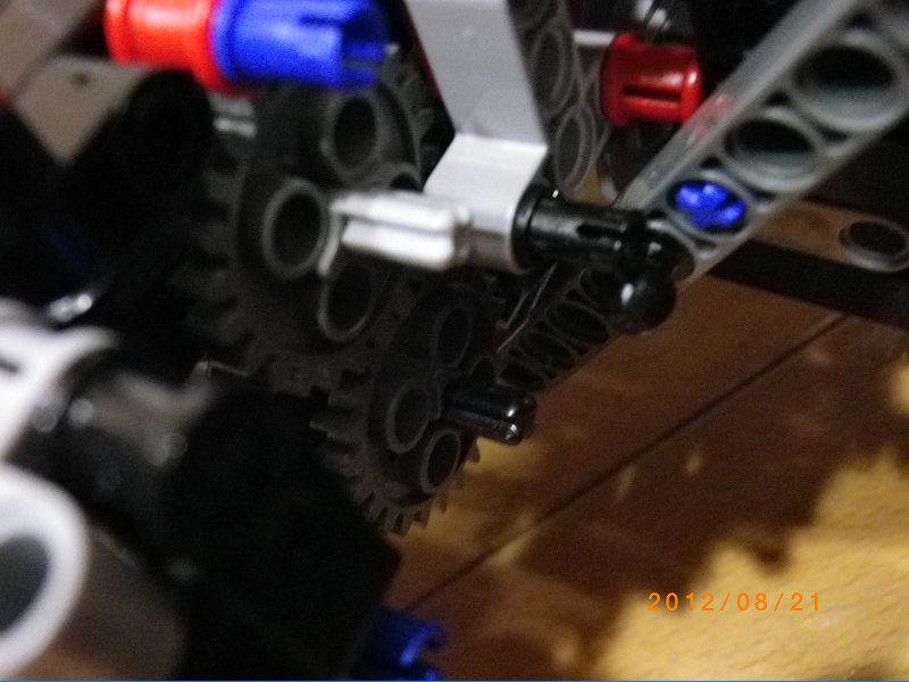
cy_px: 341
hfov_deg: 45.8
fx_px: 1077
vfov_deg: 35.1
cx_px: 454
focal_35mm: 41
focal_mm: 7.3
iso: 800
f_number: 3.9
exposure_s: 1/4
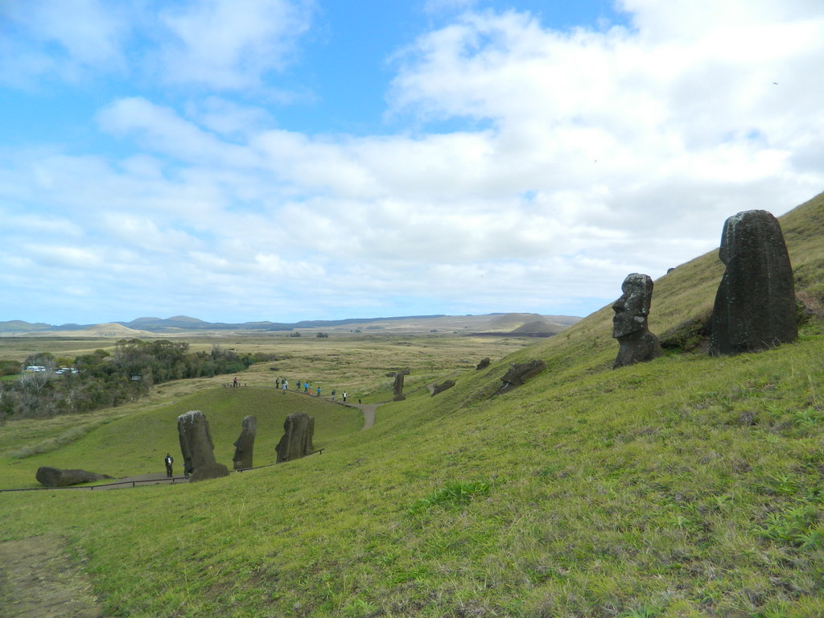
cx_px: 412
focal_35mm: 25
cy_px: 309
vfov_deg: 54.9
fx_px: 595
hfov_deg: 69.4
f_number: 3.1
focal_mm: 4.5
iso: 110
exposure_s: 1/1000
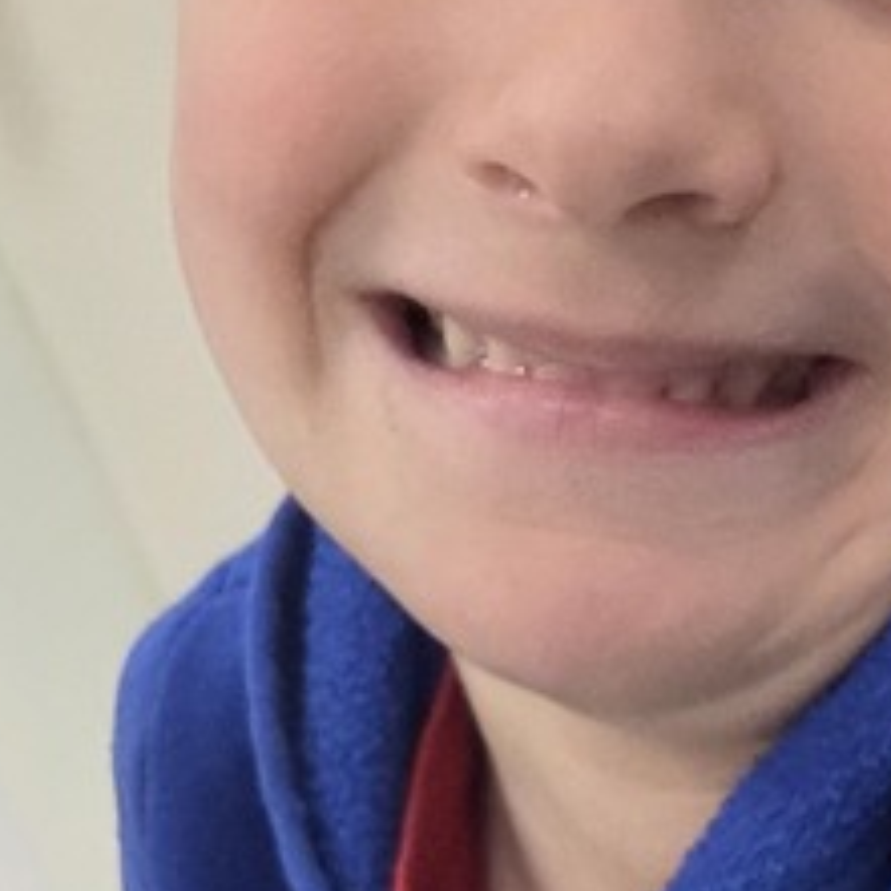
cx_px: 1016
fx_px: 2737
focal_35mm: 94
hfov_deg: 17.7
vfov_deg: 15.2
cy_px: 1754
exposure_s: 1/120
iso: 320
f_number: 1.8
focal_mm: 5.4
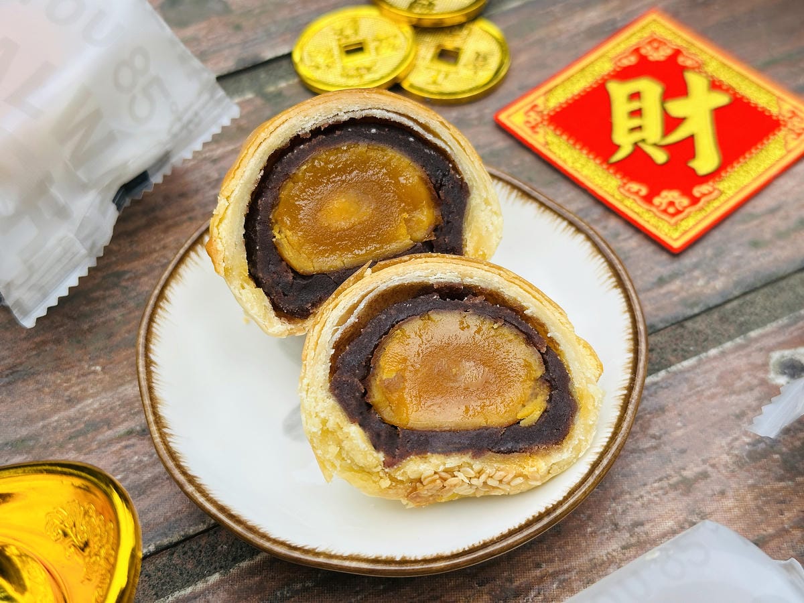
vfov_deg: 30.3
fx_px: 1115
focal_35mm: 48
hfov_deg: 39.7
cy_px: 302
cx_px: 402
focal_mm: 6.86
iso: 50
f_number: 1.78
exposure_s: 1/150
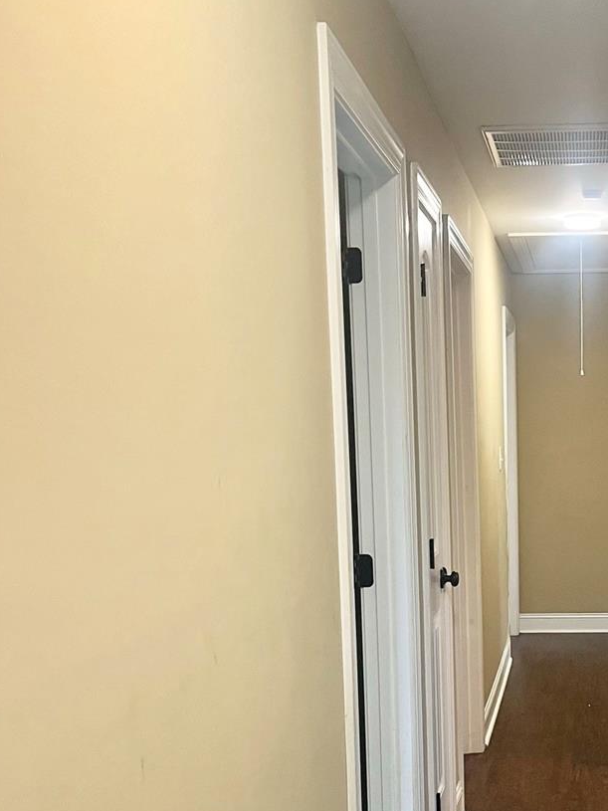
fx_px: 1148
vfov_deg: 38.1
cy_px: 595
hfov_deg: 28.4
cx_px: 561
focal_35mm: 49
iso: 200
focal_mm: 5.1
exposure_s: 1/60
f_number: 1.6
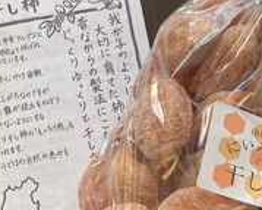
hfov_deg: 30.9
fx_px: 473
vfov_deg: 25.0
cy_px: 104
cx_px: 155
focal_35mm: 61
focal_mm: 3.99
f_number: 1.8
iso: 200
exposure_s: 1/60
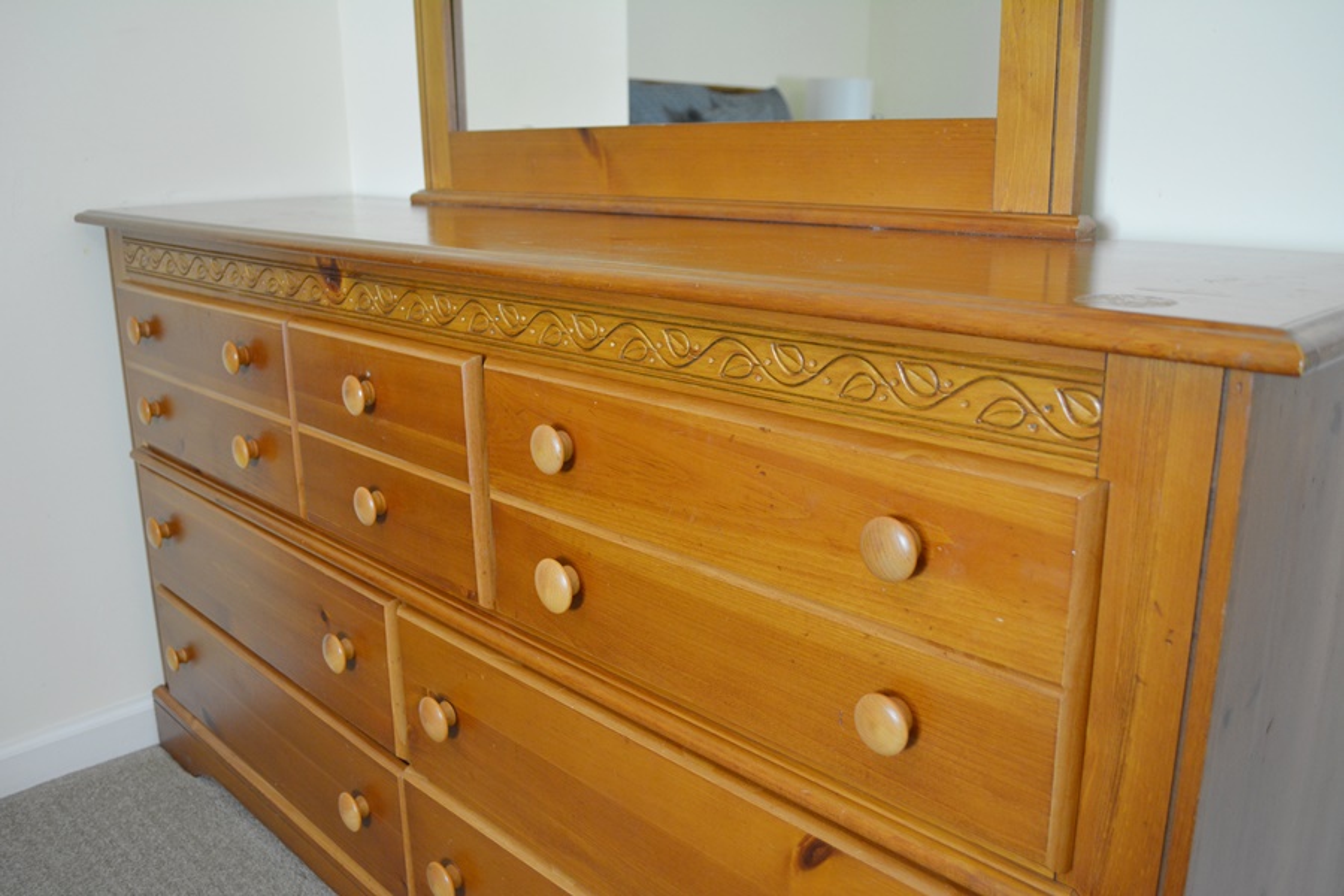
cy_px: 448
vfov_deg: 43.6
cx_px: 672
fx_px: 1120
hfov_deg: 61.9
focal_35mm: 30
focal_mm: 20
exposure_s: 1/60
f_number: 3.8
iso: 800
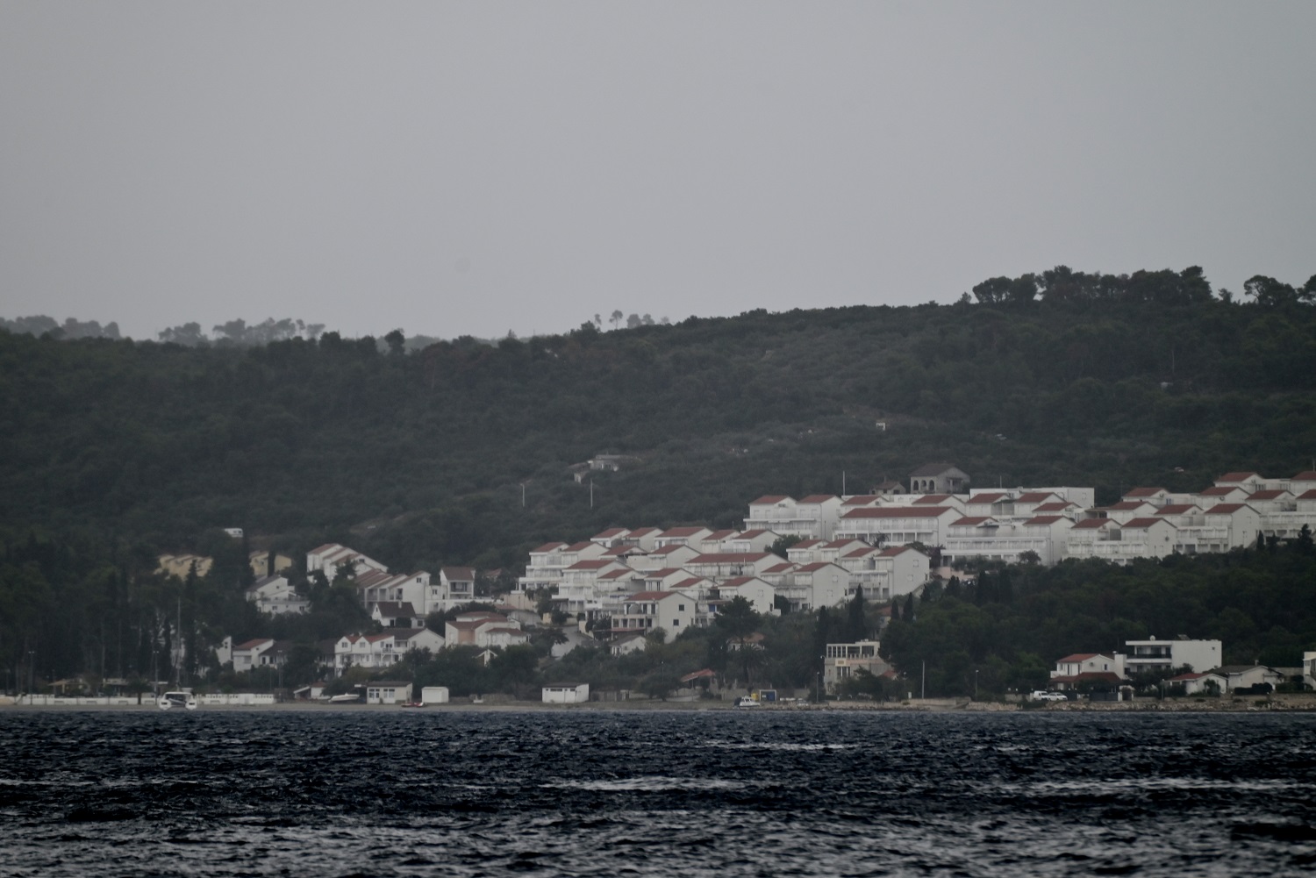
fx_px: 10969
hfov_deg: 6.9
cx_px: 658
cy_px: 439
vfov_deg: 4.6
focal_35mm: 300
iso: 500
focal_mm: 300
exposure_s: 1/500
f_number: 5.6
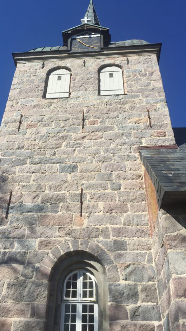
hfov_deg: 36.6
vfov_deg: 61.0
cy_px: 165
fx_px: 281
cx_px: 78
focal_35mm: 32
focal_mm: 4.15
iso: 32
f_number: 2.2
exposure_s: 1/2326
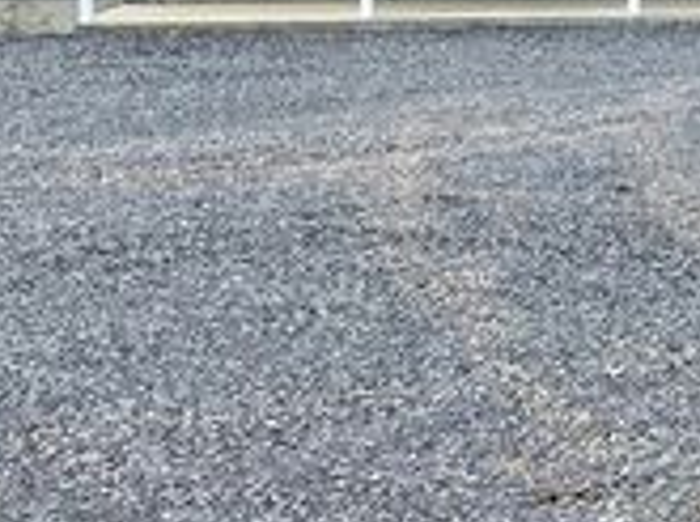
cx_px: 844
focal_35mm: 79
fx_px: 1594
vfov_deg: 17.1
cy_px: -223
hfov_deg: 22.7
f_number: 1.6
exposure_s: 1/2959
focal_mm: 4.2
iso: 32
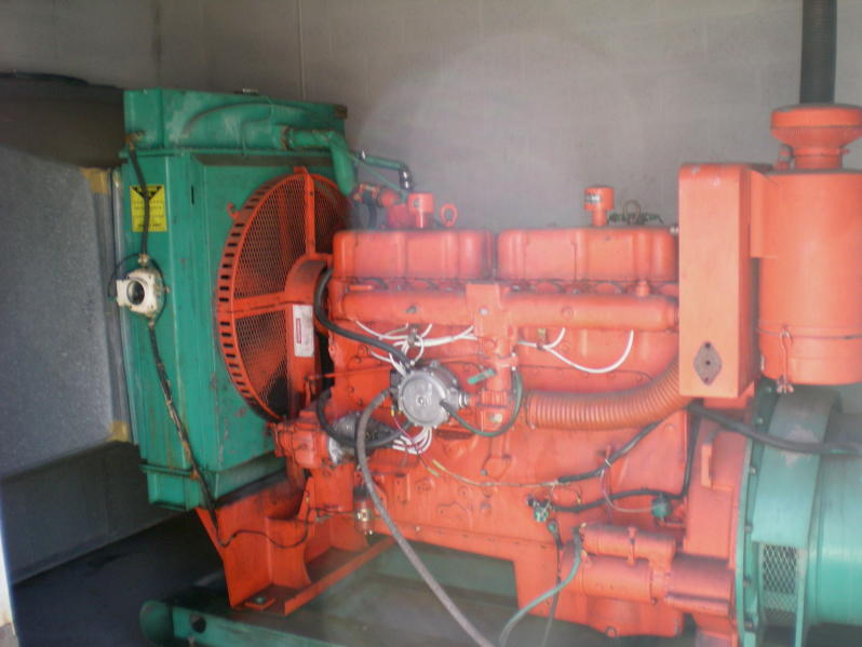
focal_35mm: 38
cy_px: 324
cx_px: 431
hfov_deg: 49.0
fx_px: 947
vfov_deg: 37.7
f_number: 3.1
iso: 200
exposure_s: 1/40
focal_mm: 6.3
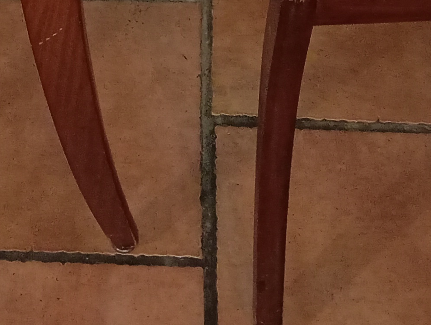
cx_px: 114
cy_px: -259
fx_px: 1434
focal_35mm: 115
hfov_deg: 17.0
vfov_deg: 11.9
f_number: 1.8
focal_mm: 4.22
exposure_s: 1/20
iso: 1503
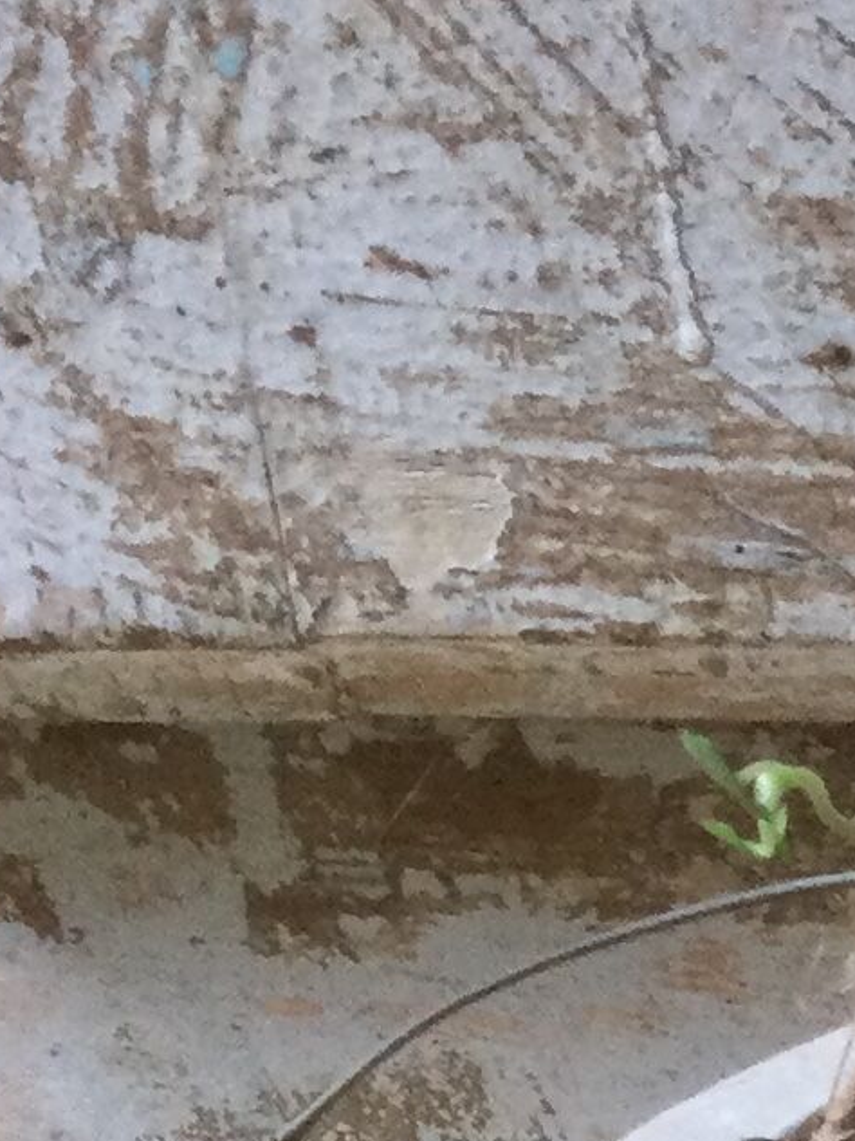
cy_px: 2598
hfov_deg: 8.5
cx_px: 2011
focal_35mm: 160
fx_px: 5269
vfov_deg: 10.8
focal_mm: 3.3
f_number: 2.4
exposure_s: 1/33
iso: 80
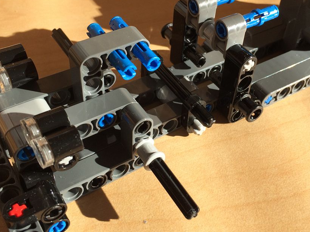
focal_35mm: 46
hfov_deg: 41.2
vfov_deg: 31.4
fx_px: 412
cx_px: 174
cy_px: 89
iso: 32
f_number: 2.2
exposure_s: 1/707
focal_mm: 4.15
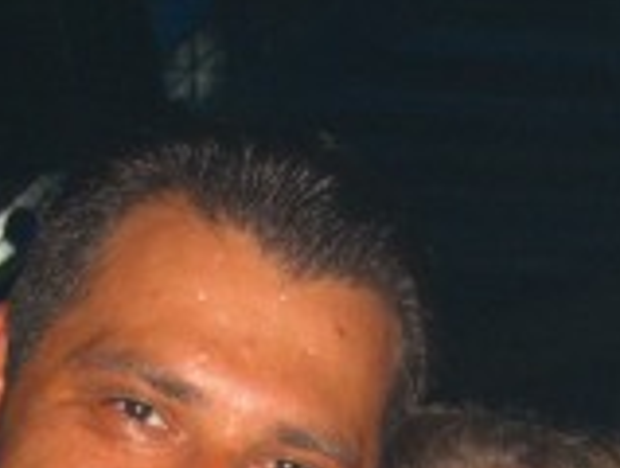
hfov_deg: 13.8
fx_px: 2567
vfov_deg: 9.8
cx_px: 261
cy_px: 866
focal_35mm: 143
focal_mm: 7.9
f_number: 2.8
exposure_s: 1/60
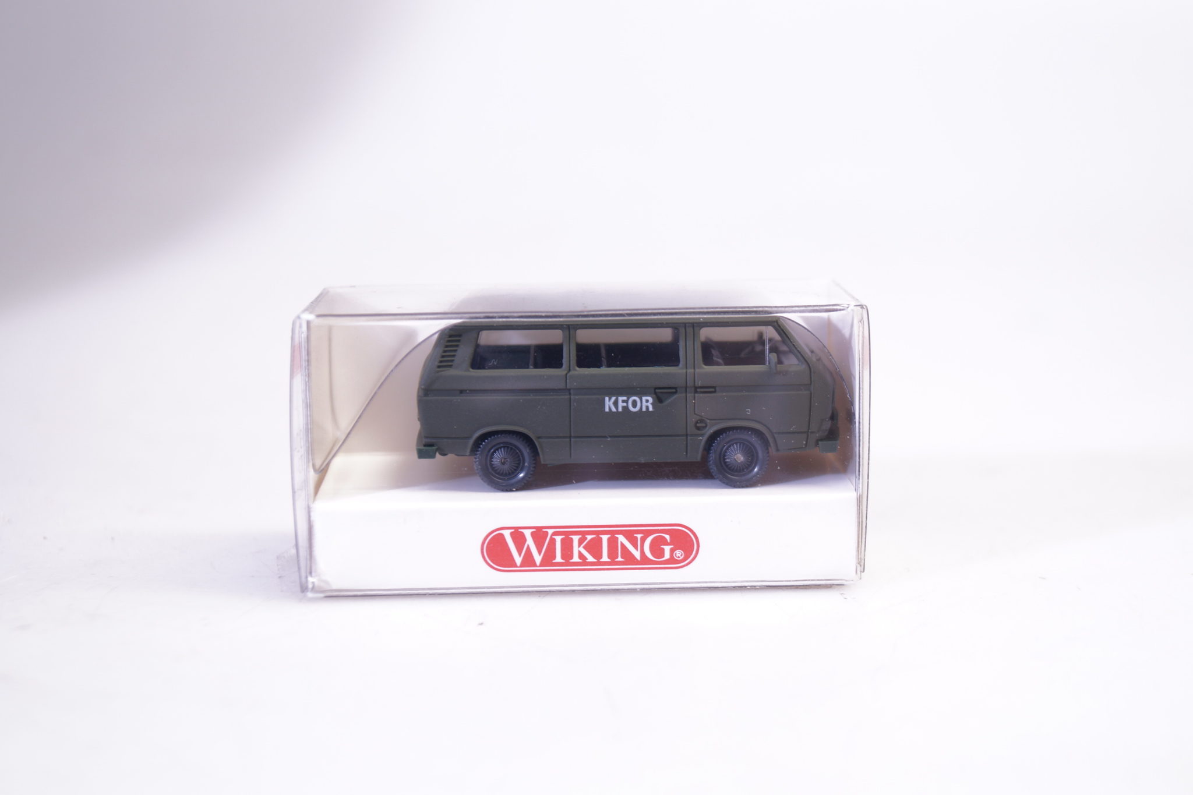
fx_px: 1740
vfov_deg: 25.7
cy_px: 398
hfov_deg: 37.9
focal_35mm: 52
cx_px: 596
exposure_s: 1/10
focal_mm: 35
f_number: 5.6
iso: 200
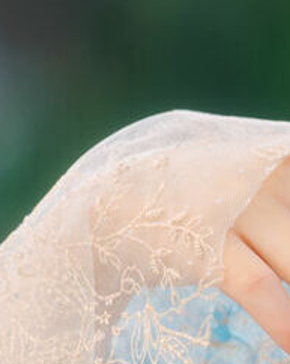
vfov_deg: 1.8
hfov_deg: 1.4
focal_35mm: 1101
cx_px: 604
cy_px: 657
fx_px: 11835
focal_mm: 180
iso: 80
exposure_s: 1/160
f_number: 2.8
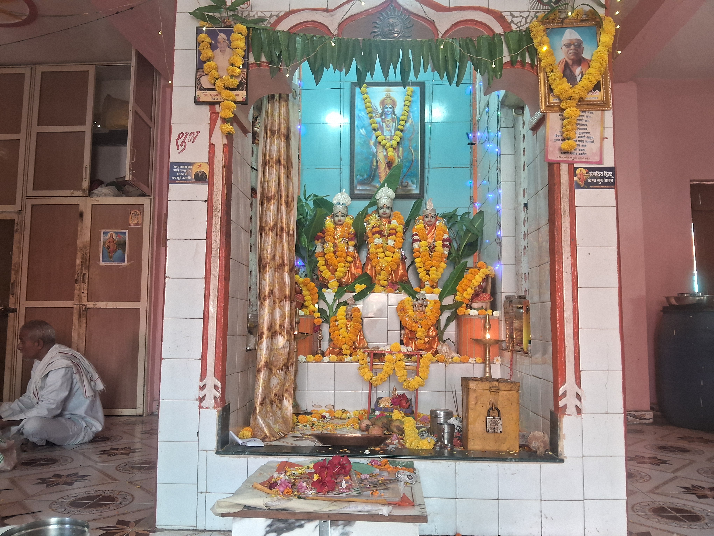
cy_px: 268
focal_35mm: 26
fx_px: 536
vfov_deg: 53.1
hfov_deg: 67.3
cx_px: 357
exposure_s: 1/50
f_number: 1.8
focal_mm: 3.98
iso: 500
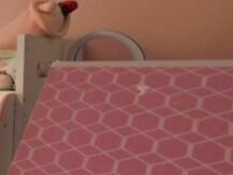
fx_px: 444
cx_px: -258
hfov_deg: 17.7
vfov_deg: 22.3
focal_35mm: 66
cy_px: 75
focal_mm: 7
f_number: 4
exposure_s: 1/60
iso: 500
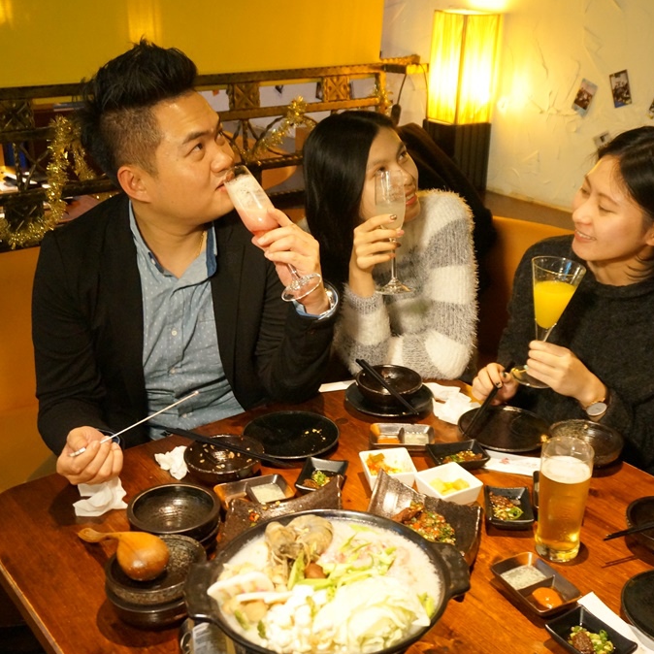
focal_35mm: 41
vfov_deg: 41.3
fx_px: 869
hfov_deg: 41.2
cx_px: 357
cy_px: 329
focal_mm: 21
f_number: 4
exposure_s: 1/20
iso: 3200
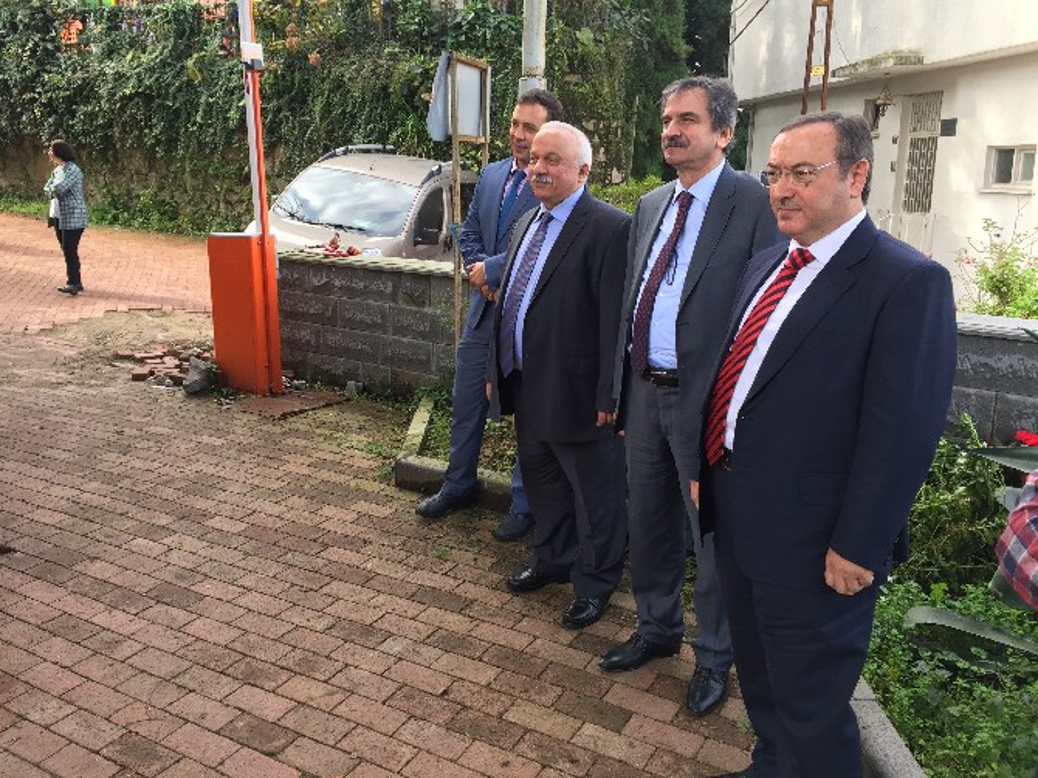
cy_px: 389
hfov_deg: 61.7
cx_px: 519
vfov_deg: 48.2
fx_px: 869
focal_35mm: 29
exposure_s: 1/126
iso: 32
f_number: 2.2
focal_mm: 4.15
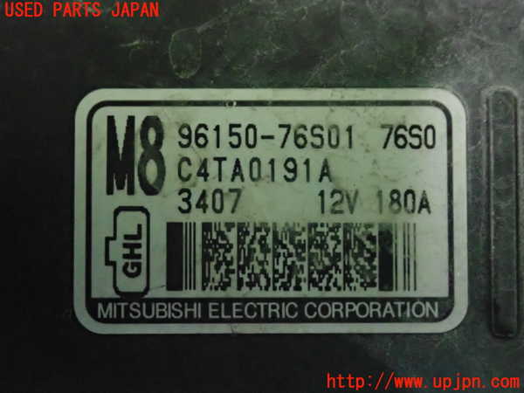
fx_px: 696
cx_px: 262
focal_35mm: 46
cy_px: 196
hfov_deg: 41.2
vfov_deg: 31.5
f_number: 3.1
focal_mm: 8.41
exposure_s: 1/40
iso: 3200
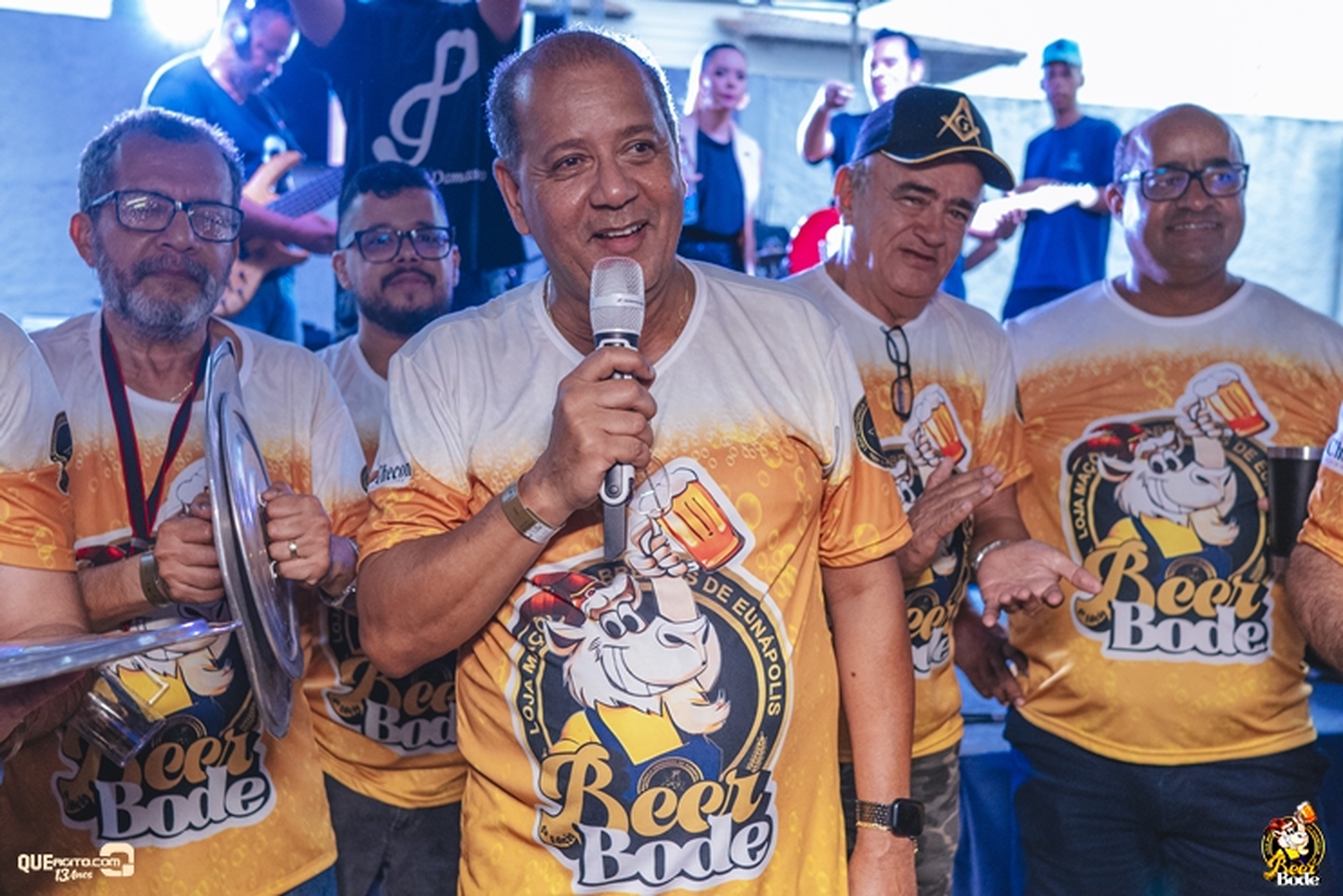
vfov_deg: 36.9
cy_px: 448
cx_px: 672
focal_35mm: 36
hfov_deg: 53.1
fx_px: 1343
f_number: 2.5
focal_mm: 24
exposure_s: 1/250
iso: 2500
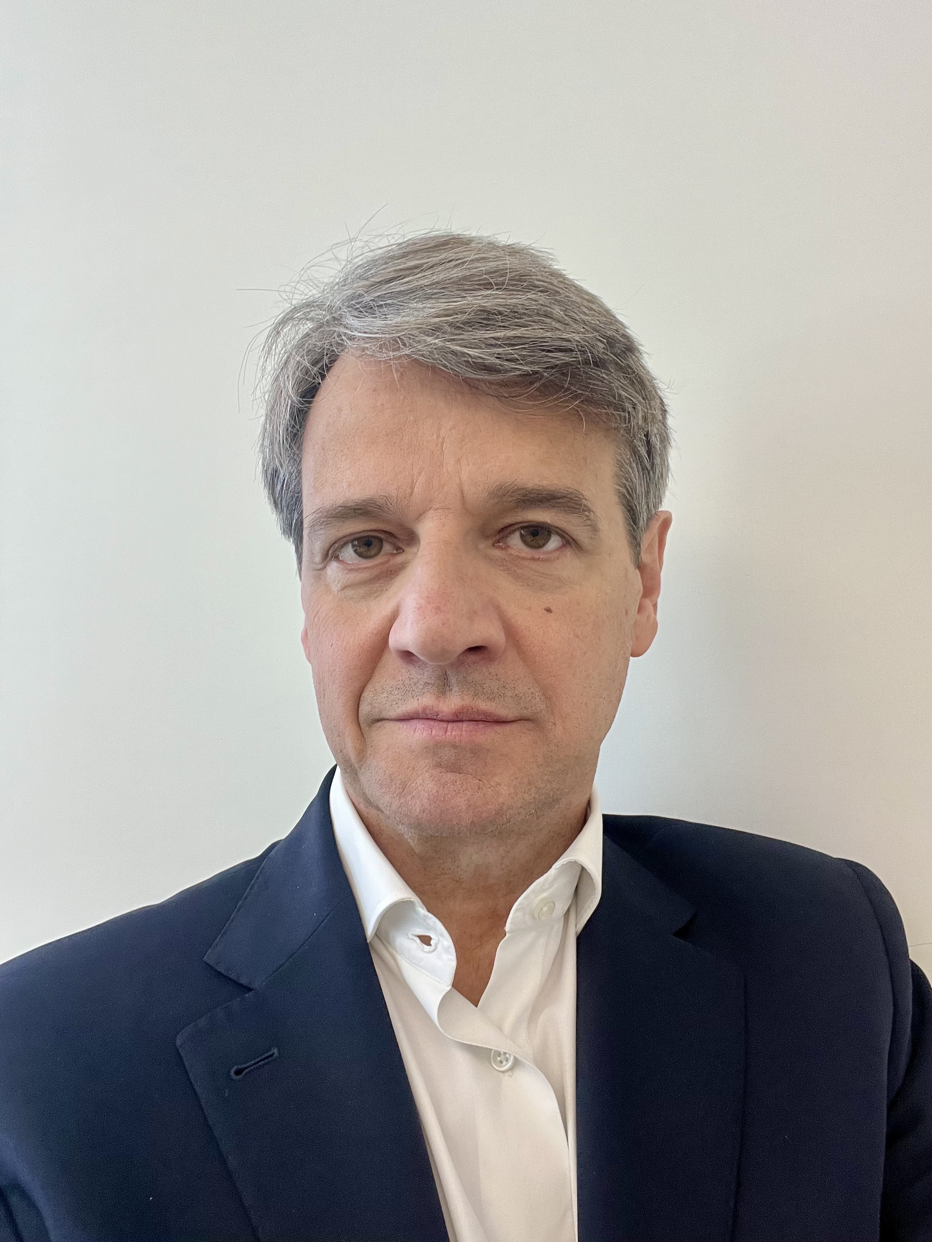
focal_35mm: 30
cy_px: 621
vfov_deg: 60.0
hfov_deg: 46.8
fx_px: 1077
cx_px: 466
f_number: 2.2
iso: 125
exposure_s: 1/60
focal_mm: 2.71
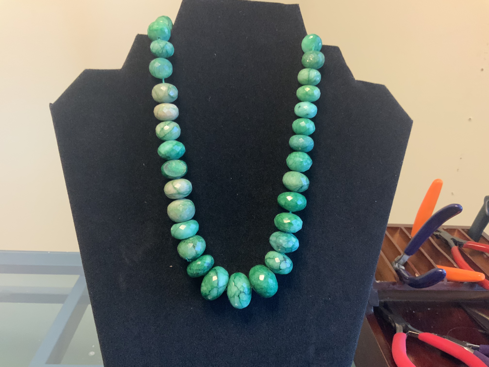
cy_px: 184
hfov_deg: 61.7
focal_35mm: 29
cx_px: 244
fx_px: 410
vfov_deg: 48.2
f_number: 1.8
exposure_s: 1/40
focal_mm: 3
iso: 250
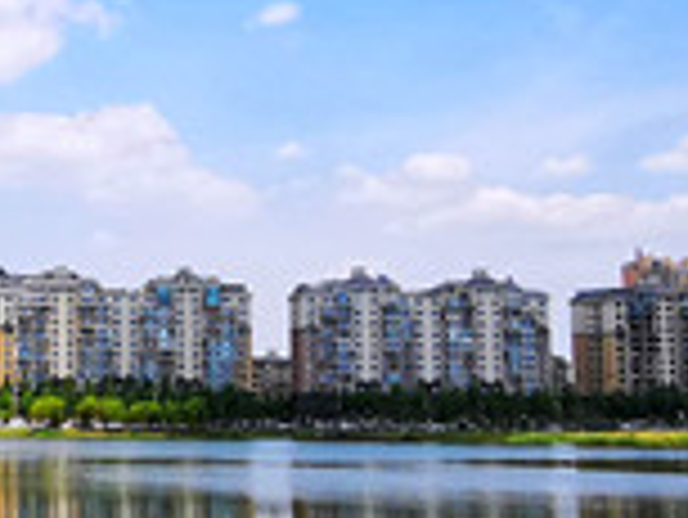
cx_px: -229
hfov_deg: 20.0
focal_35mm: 89
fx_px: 1770
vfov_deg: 16.6
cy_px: 203
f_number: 2.2
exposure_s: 1/929
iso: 50
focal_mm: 2.26
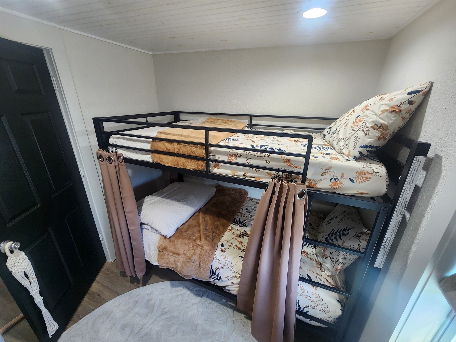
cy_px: 171
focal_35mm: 13
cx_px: 228
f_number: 2.2
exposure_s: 1/60
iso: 200
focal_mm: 2.2
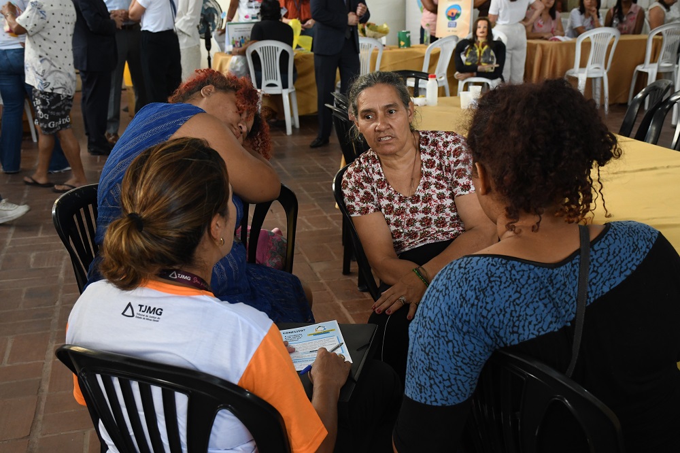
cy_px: 226
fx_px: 906
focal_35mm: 48
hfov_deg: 41.1
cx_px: 340
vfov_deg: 28.1
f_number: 6.3
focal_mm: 32
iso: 2000
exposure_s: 1/125
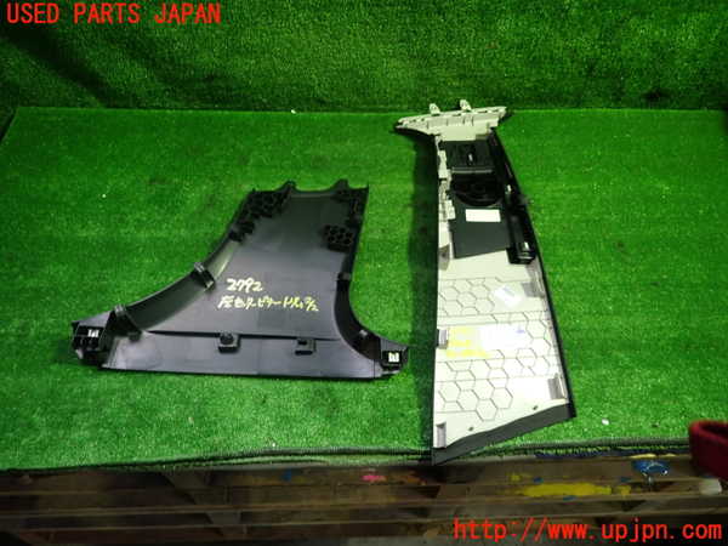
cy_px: 273
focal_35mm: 25
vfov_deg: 54.9
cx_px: 364
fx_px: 526
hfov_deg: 69.4
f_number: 2
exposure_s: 1/40
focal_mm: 4.5
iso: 200
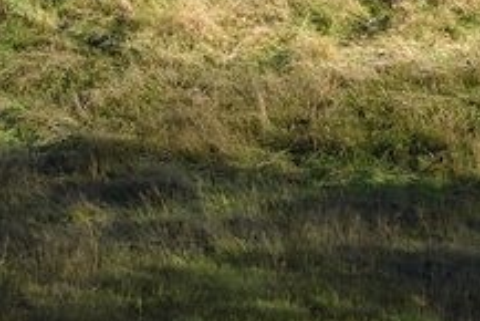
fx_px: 3335
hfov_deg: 8.2
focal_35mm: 250
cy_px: -745
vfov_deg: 5.1
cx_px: 312
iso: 200
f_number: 9
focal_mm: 34
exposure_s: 1/400
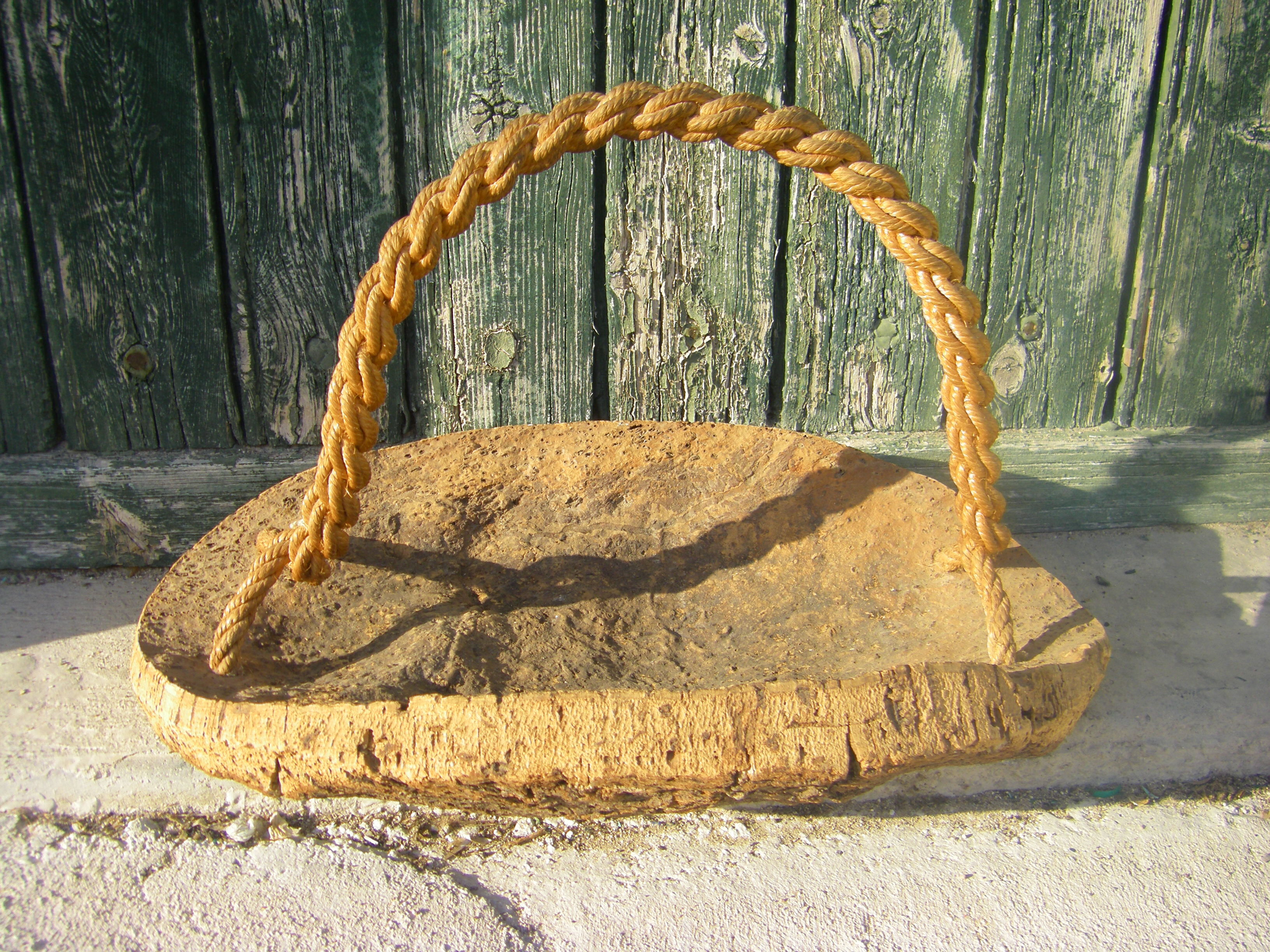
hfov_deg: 49.0
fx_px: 1394
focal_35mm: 38
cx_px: 635
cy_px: 476
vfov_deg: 37.7
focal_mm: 6.3
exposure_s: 1/200
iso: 64
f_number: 3.5
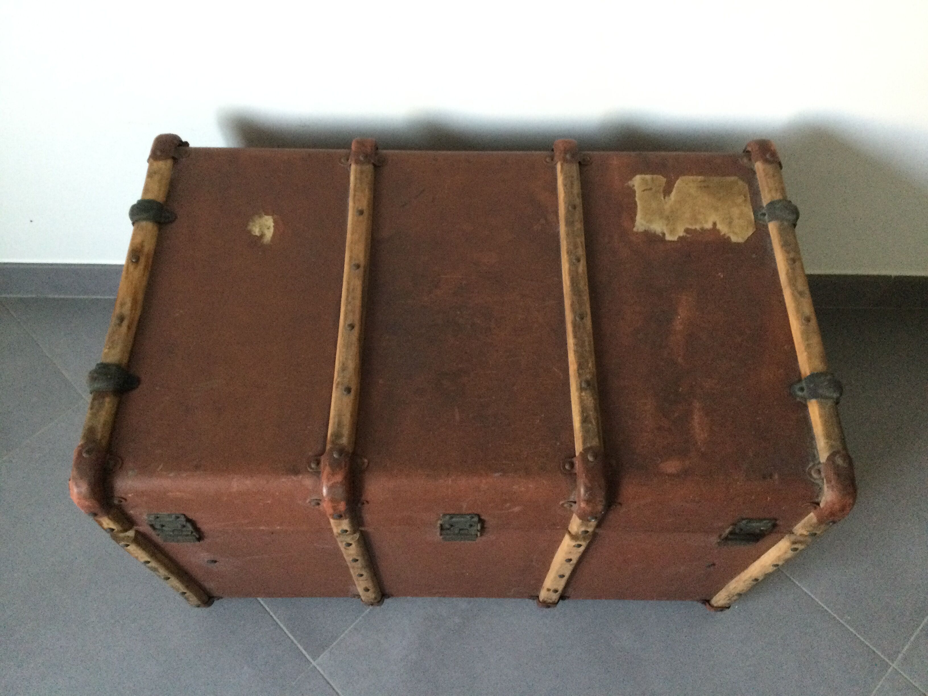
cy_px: 348
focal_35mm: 31
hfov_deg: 58.4
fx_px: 831
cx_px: 464
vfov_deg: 45.4
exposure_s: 1/17
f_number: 2.4
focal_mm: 3.3
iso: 200
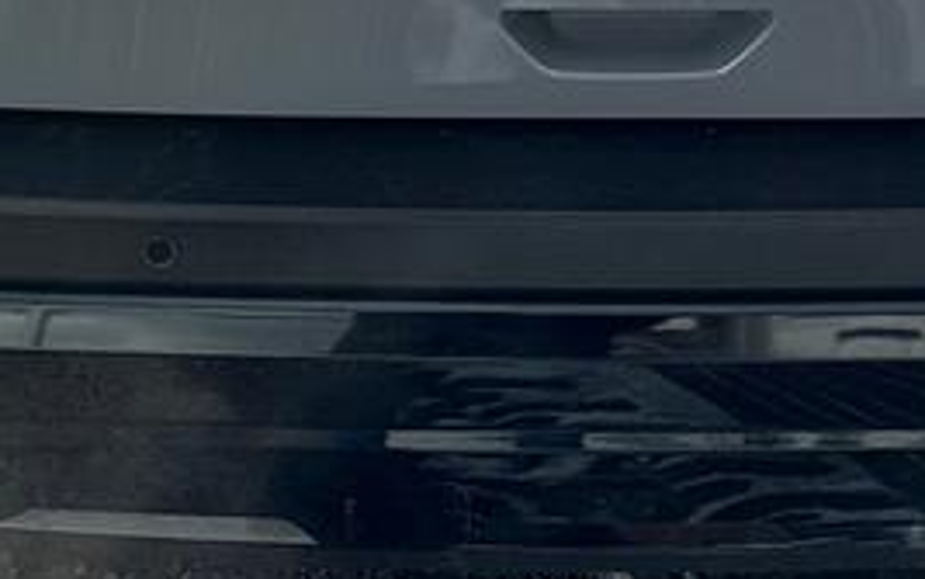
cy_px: -569
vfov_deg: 10.0
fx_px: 3076
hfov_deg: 17.1
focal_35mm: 122
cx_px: 523
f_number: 1.78
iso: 80
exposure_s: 1/5263
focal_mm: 6.86
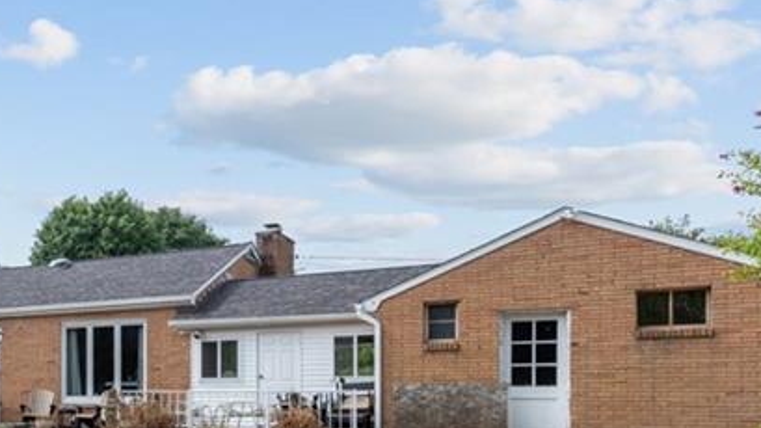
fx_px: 847
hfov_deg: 42.0
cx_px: 2
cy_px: 388
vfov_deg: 27.3
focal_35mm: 42
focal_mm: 16
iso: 50
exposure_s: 1/10
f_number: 11
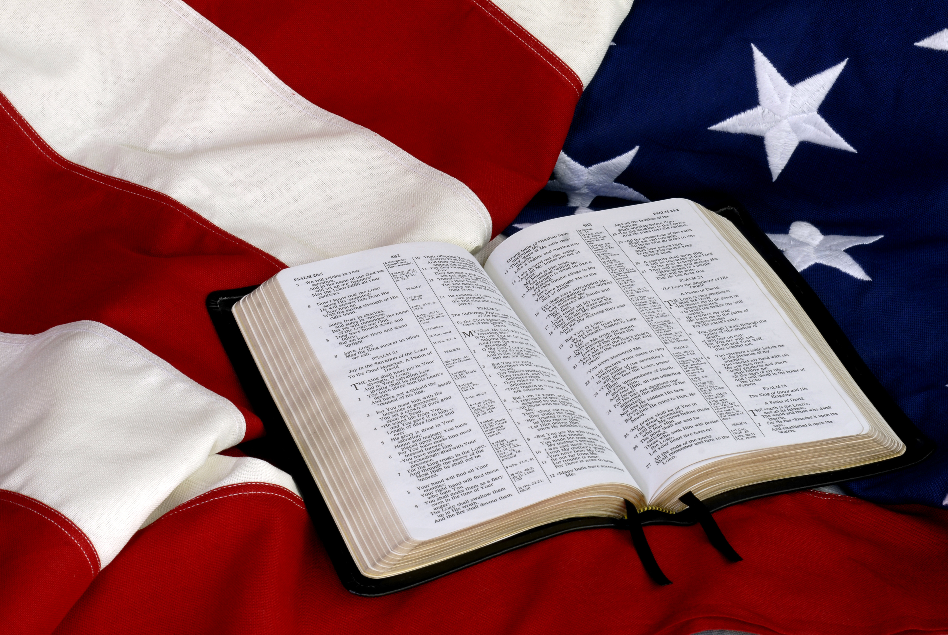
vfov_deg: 13.1
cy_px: 318
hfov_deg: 19.4
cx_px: 474
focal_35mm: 105
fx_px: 2768
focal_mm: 70
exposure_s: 1/4
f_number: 16
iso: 100
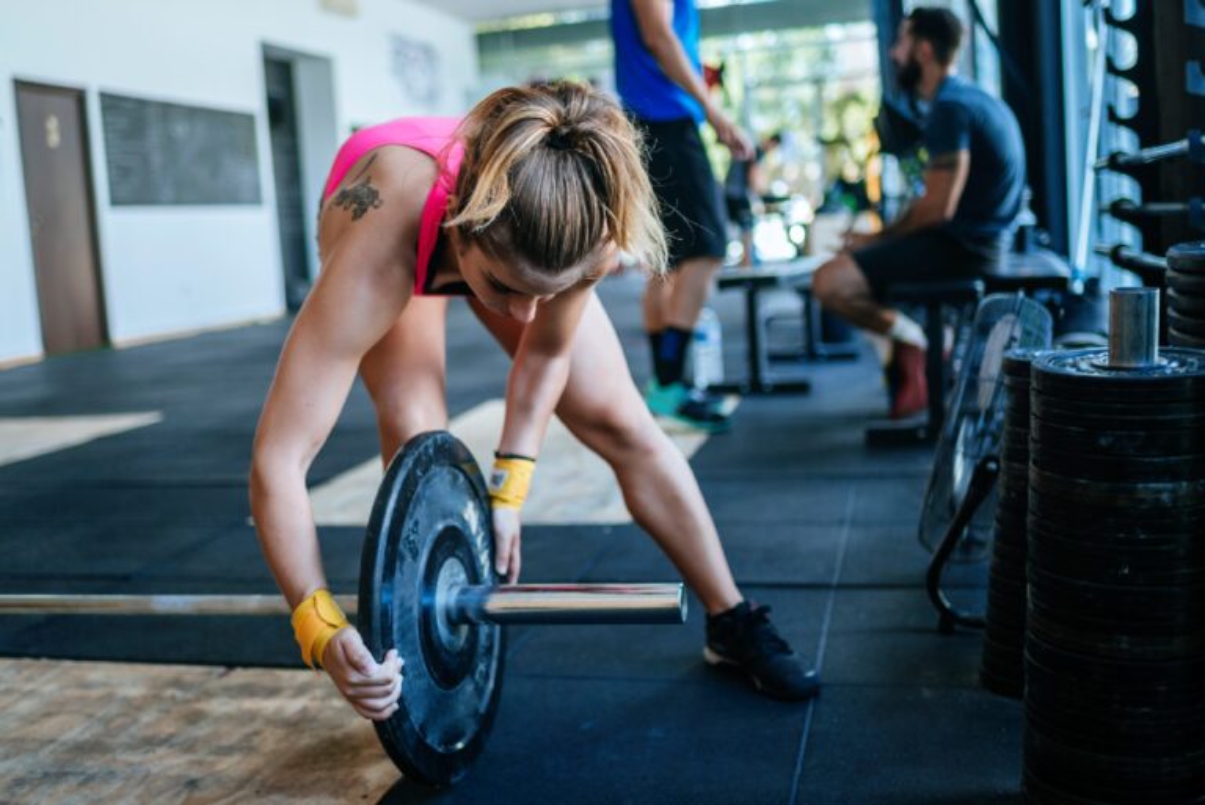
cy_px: 402
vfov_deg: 37.9
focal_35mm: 35
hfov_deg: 54.4
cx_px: 602
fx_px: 1172
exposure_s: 1/250
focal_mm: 35
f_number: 3.2
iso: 1600
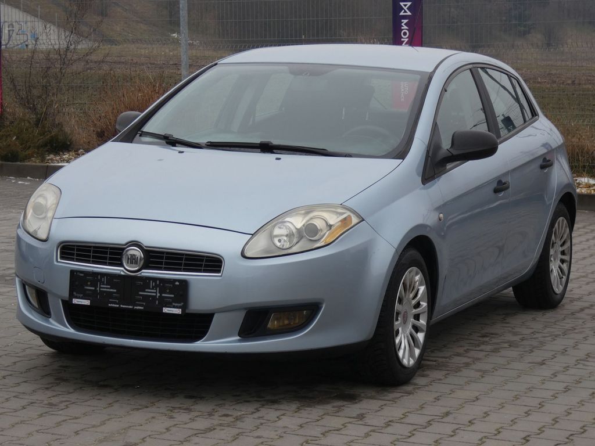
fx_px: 1719
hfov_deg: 19.6
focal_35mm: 100
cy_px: 223
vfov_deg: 14.8
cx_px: 298
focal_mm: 17.9
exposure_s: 1/125
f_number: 5
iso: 80
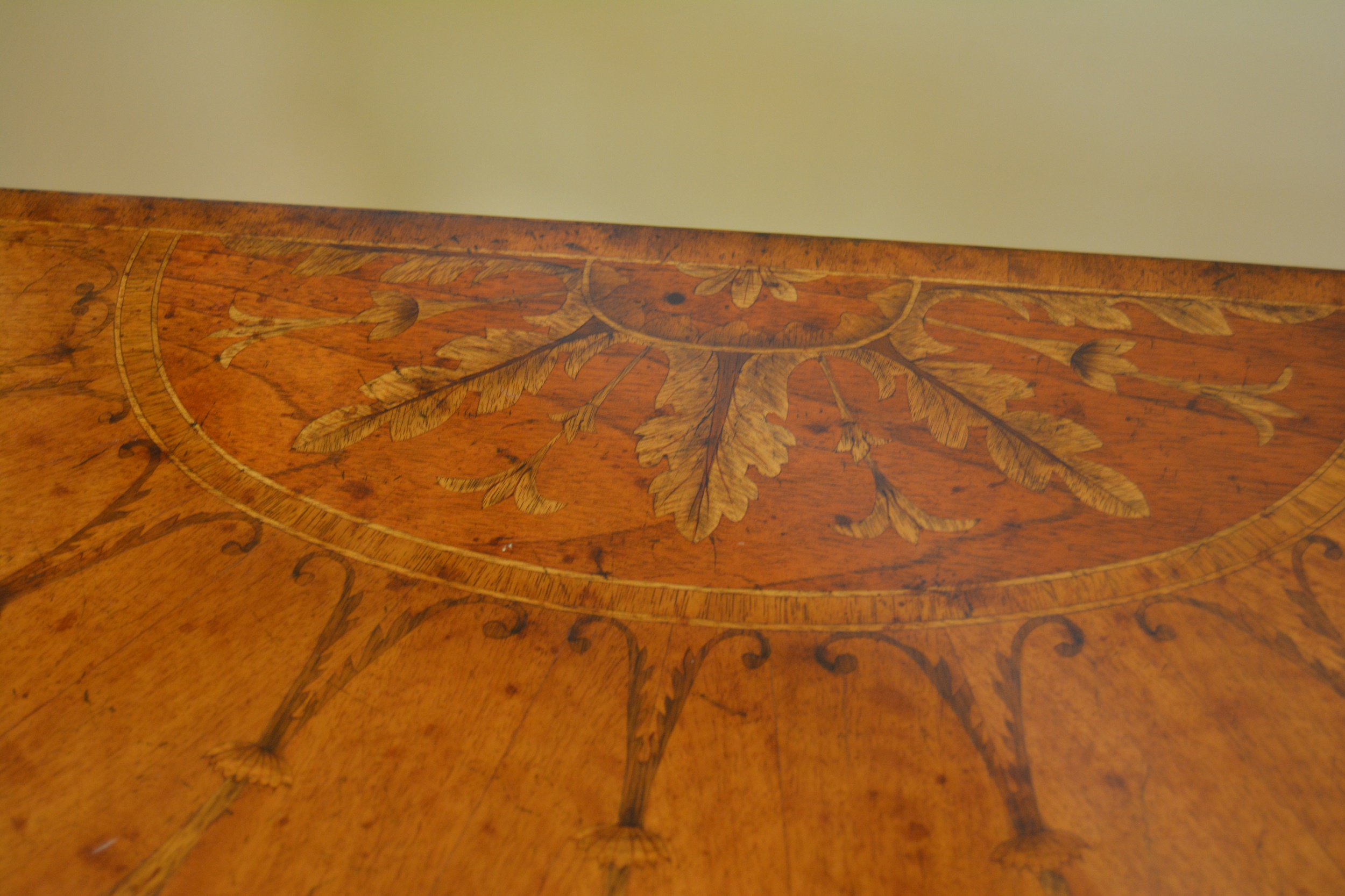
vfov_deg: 28.1
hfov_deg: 41.1
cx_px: 672
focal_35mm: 48
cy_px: 448
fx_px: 1793
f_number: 4.5
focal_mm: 32
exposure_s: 1/60
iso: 800
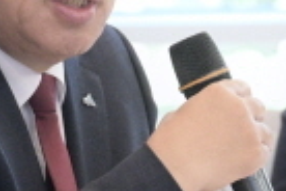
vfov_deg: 4.2
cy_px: 94
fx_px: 2582
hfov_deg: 6.3
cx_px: 74
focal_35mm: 325
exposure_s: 1/200
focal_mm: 70
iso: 3200
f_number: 4
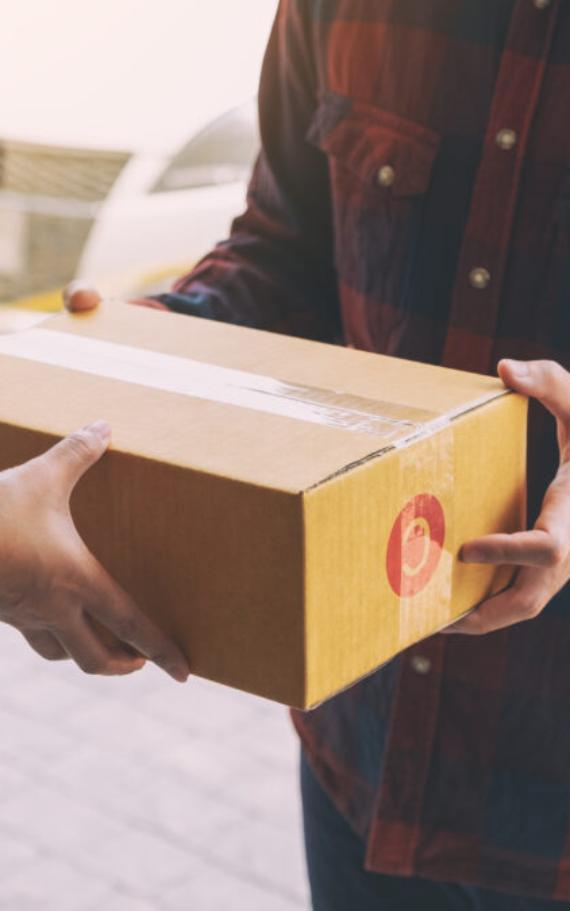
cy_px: 457
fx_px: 2038
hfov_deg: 15.9
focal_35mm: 82
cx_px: 250
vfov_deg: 25.2
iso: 200
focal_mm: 35.3
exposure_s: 1/480
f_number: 2.8
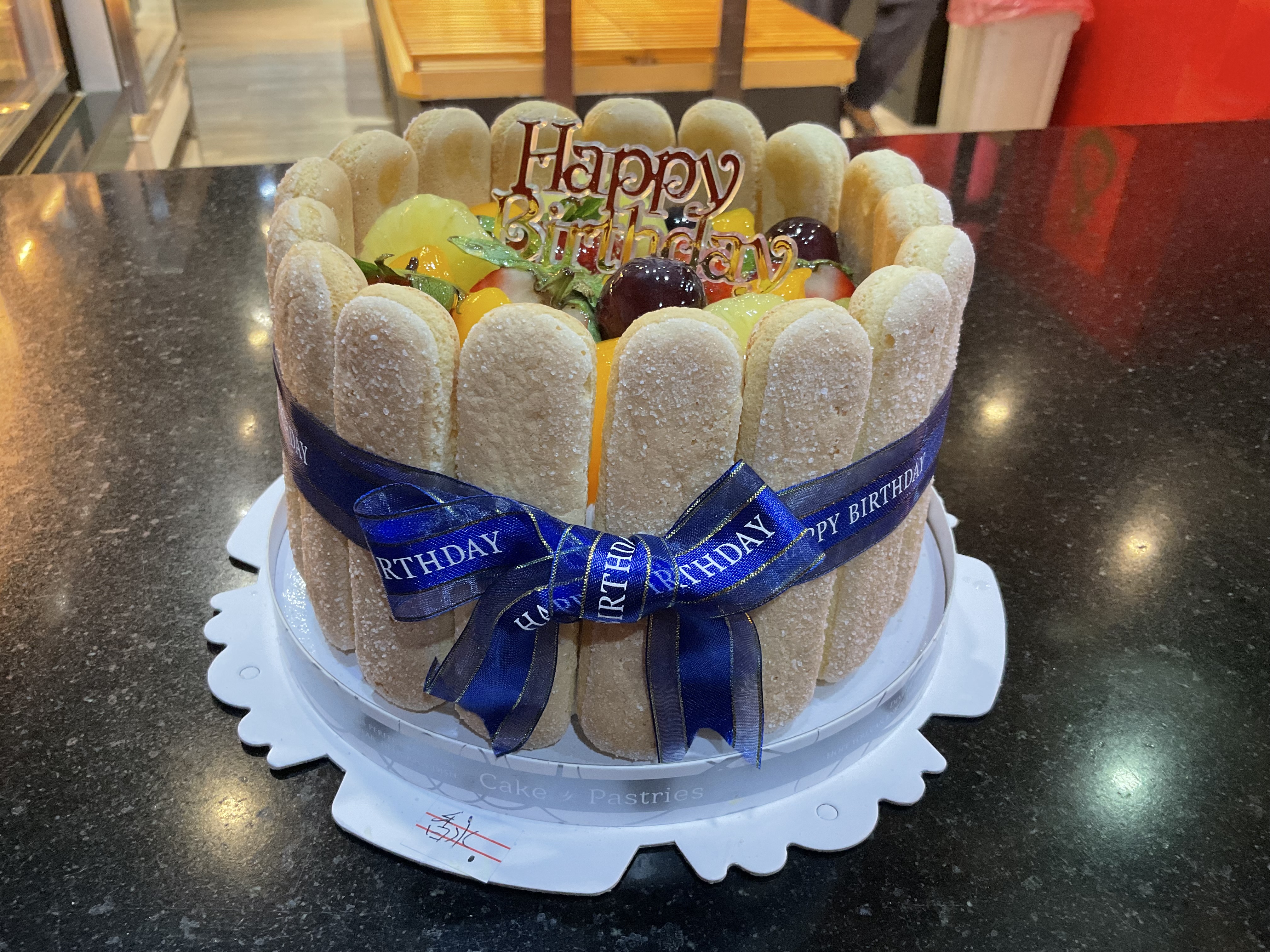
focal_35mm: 29
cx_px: 635
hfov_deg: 61.7
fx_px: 1064
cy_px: 476
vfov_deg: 48.2
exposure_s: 1/60
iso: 200
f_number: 1.8
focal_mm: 3
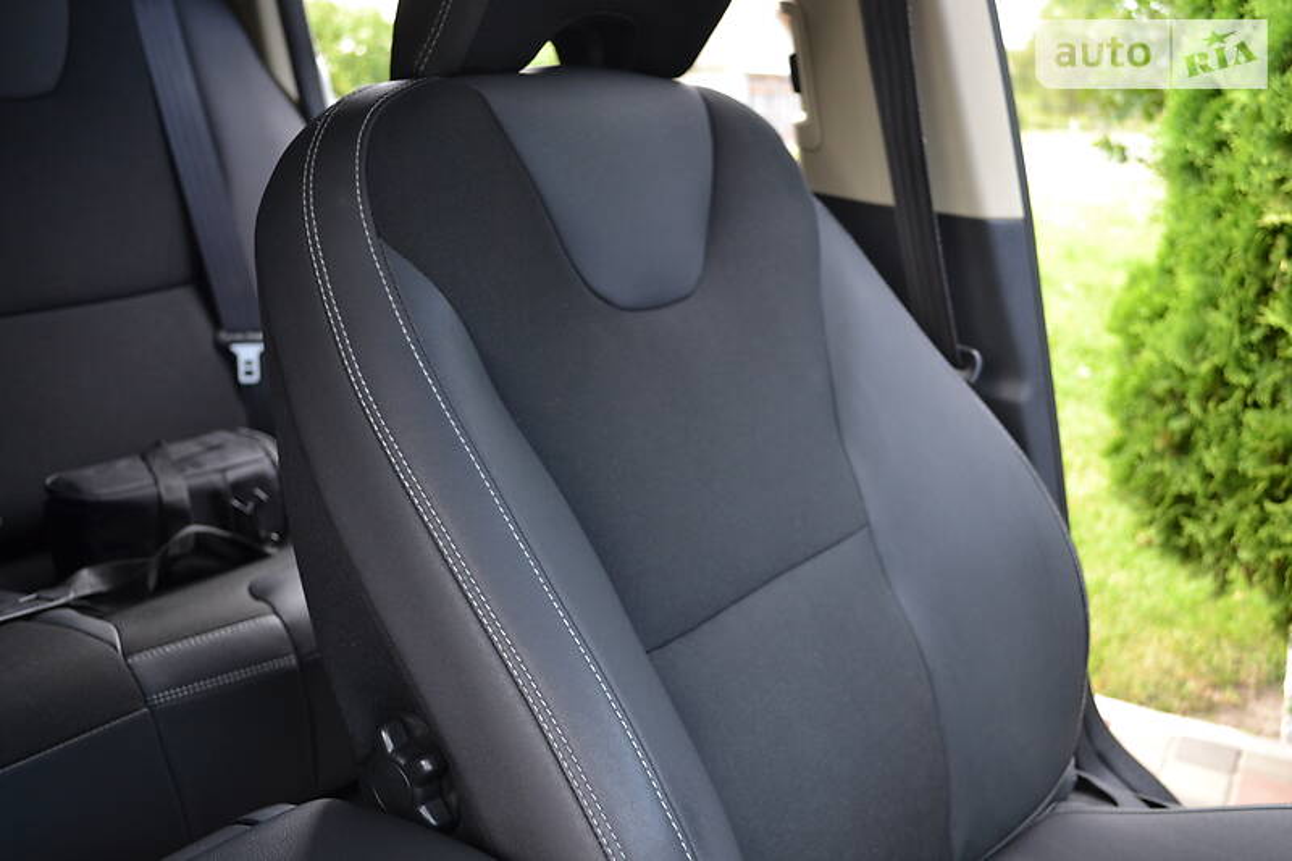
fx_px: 1184
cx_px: 646
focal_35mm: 33
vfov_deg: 40.0
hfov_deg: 57.2
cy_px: 430
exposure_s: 1/60
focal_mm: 22
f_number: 4
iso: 400
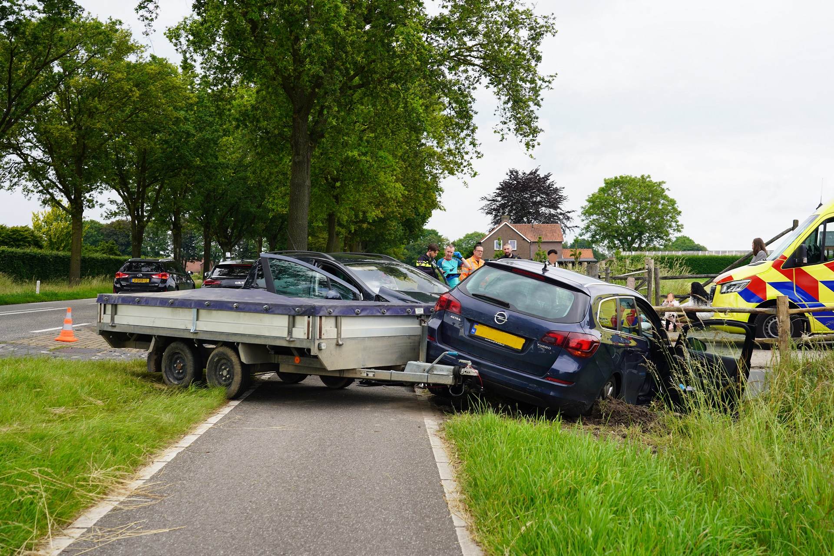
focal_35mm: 41
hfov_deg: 47.4
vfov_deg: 32.6
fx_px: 950
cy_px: 278
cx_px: 417
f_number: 5
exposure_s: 1/125
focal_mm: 41
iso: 100
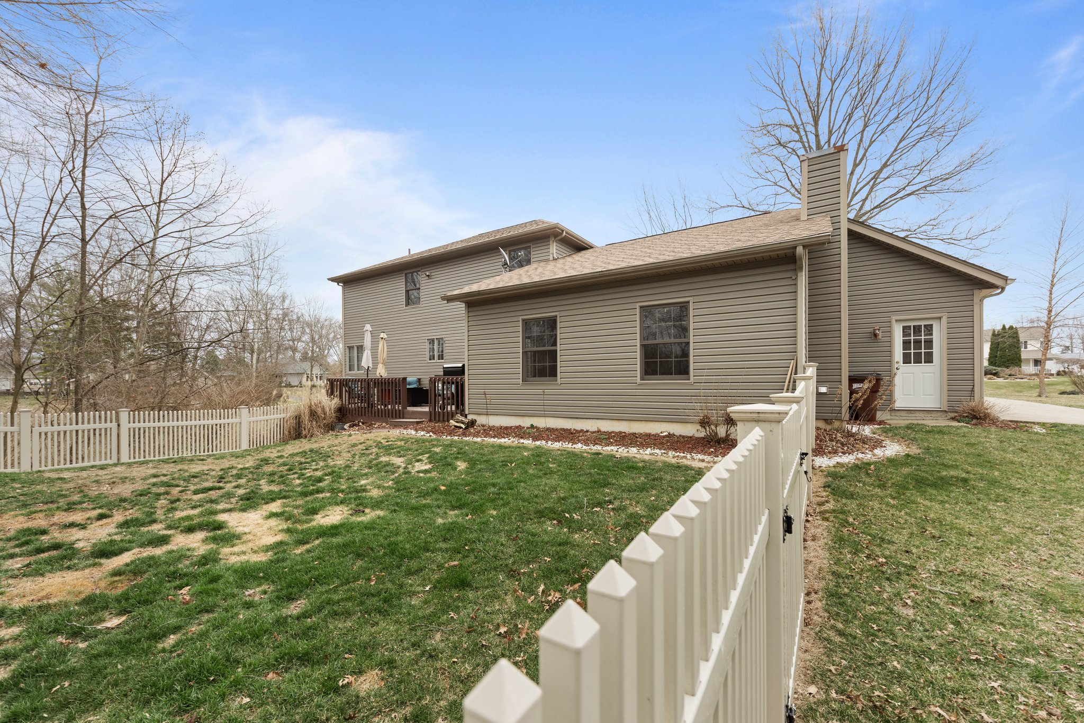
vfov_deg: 81.3
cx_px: 542
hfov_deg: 104.2
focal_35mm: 14
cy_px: 362
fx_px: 422
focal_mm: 14
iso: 100
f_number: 5.6
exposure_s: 1/25
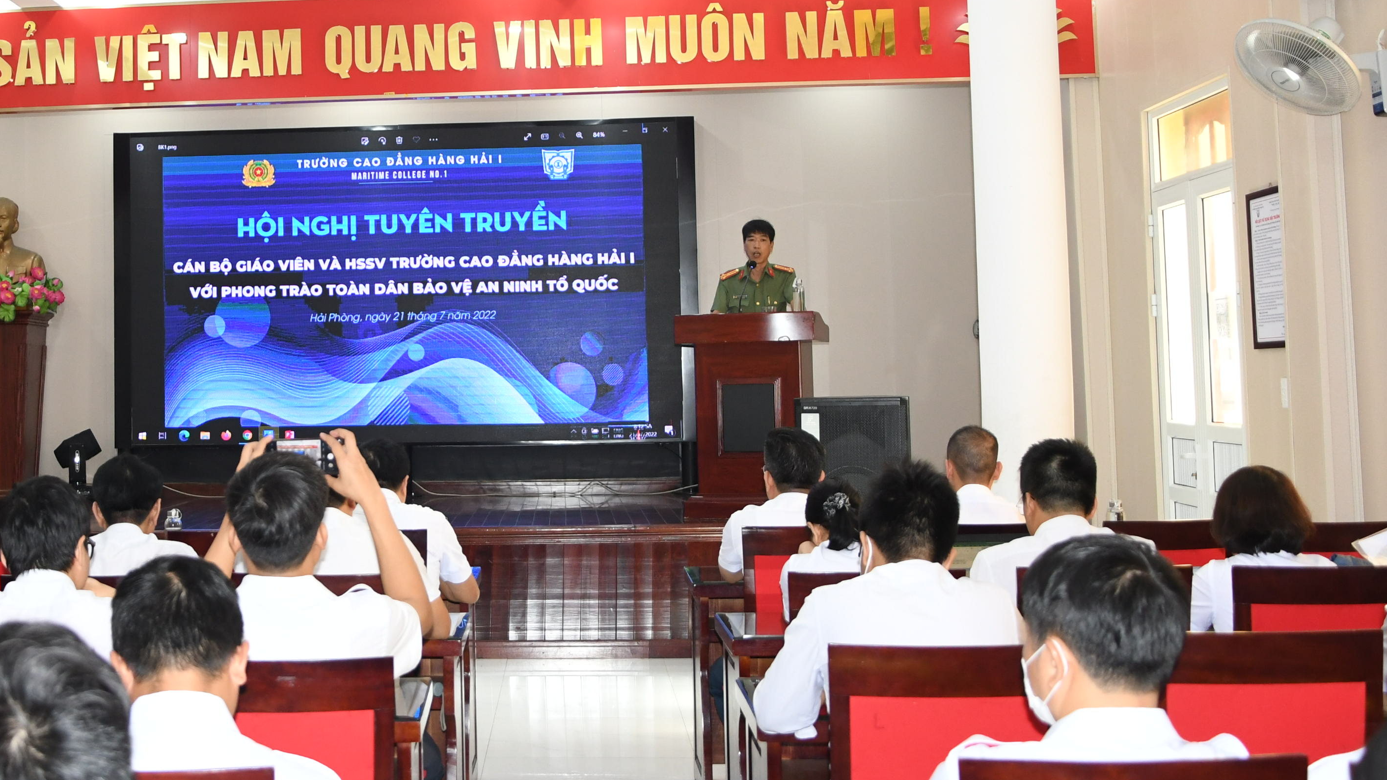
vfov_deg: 24.4
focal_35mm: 49
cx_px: 404
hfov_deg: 41.4
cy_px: 253
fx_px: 1794
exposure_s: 1/200
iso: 1000
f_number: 3.8
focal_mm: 21
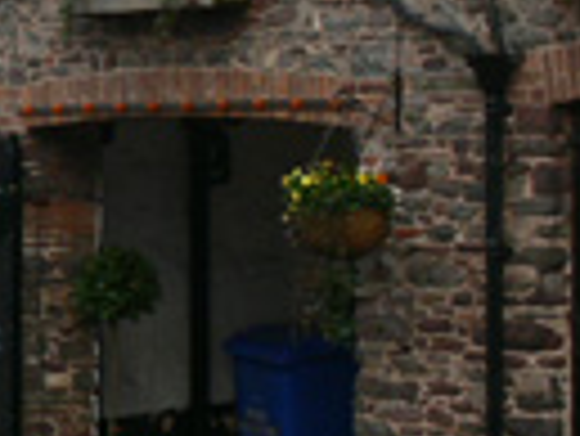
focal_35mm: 185
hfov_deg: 10.2
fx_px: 3103
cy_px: 0
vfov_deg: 8.0
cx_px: -360
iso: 100
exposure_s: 1/125
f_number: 4
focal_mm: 9.7
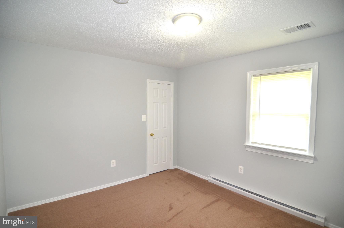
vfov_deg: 67.1
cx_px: 172
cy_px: 114
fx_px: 172
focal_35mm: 18
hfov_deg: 90.1
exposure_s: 1/60
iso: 450
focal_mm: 12
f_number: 4
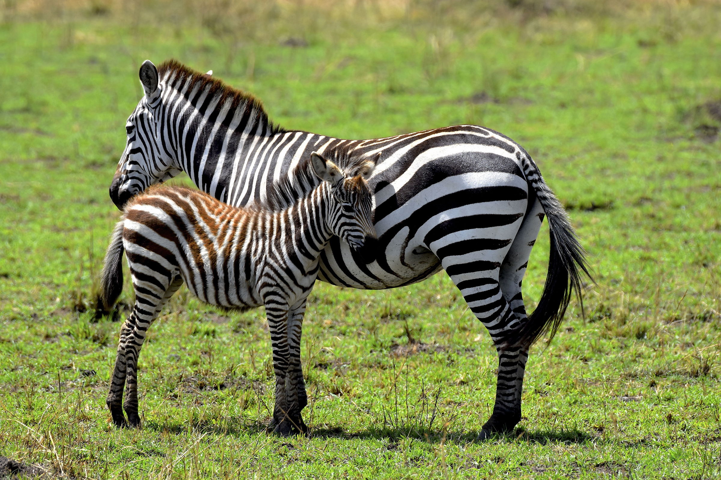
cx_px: 360
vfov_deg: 2.7
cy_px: 240
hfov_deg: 4.0
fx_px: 10213
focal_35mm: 510
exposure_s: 1/640
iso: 200
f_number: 6.3
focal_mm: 340
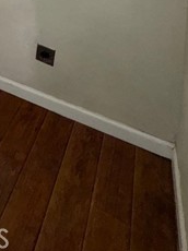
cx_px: -9
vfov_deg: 32.2
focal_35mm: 39
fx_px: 283
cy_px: -95
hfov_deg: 33.0
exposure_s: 1/121
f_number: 2.2
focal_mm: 2.22
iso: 100
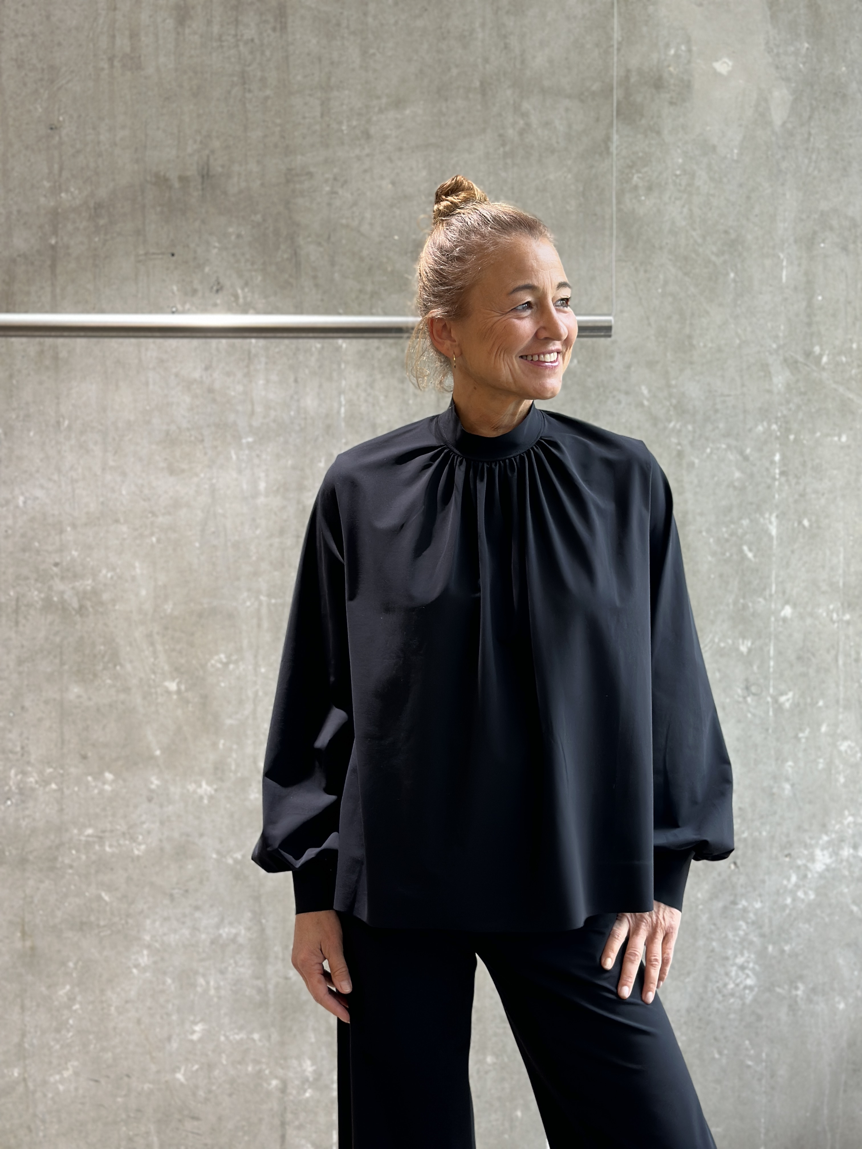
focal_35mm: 48
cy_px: 574
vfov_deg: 39.7
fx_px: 1594
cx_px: 431
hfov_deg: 30.3
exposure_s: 1/50
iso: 125
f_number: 1.78
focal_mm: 6.86
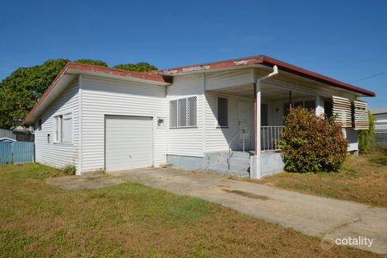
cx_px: 194
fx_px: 242
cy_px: 129
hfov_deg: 77.3
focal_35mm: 22
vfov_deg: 56.1
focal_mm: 15
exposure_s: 1/250
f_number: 13
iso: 100
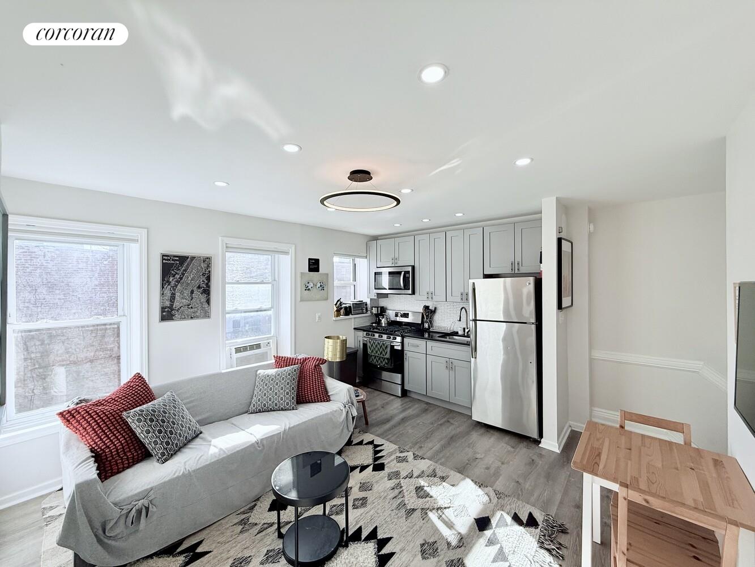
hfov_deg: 102.1
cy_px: 284
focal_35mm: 14
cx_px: 378
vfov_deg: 85.7
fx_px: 305
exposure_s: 1/368
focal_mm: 2.22
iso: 64
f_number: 2.2
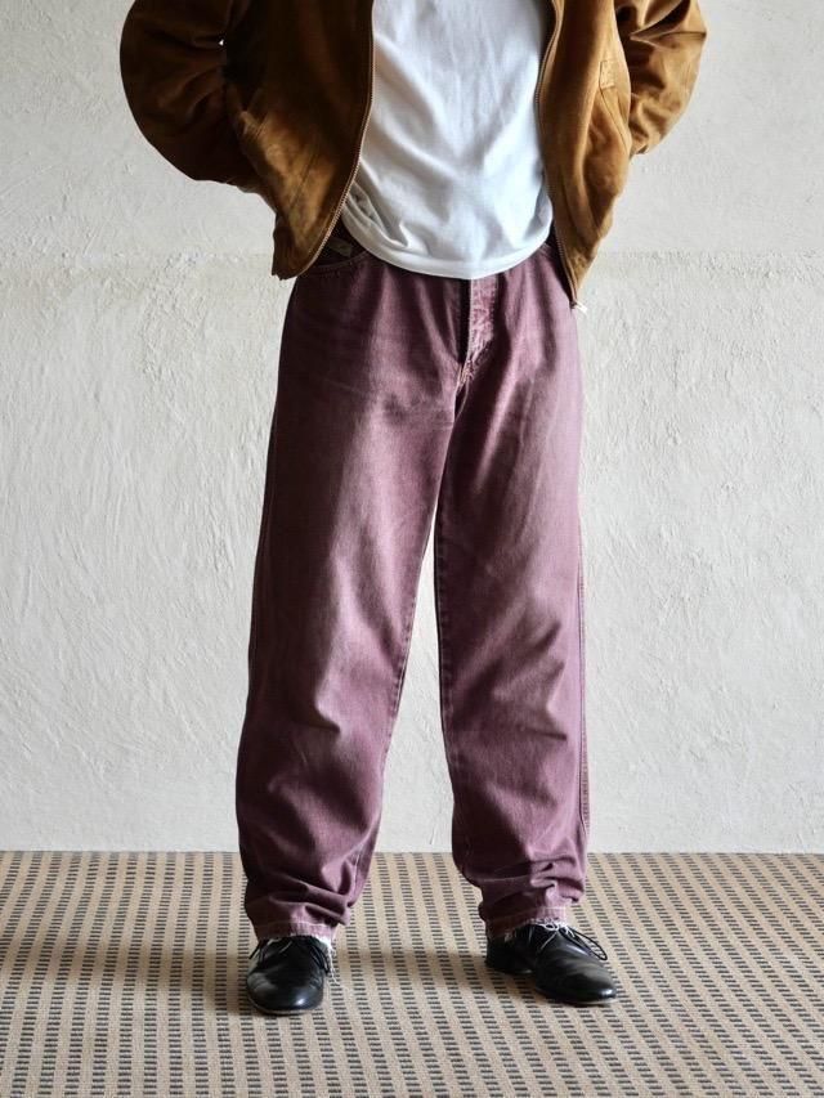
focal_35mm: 84
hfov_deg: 17.6
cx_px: 412
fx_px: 2665
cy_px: 549
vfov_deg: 23.3
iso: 1000
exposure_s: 1/100
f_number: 3.9
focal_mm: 42
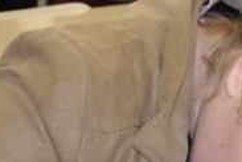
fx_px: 2669
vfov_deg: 3.5
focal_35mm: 397
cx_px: 305
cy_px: -74
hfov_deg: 5.2
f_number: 4.8
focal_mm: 42
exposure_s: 1/80
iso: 800
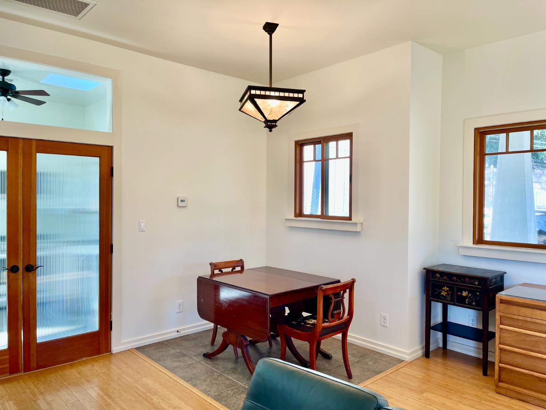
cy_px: 205
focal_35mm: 25
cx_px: 273
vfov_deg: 54.9
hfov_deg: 69.4
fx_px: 394
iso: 64
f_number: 1.6
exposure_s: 1/120
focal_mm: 5.1
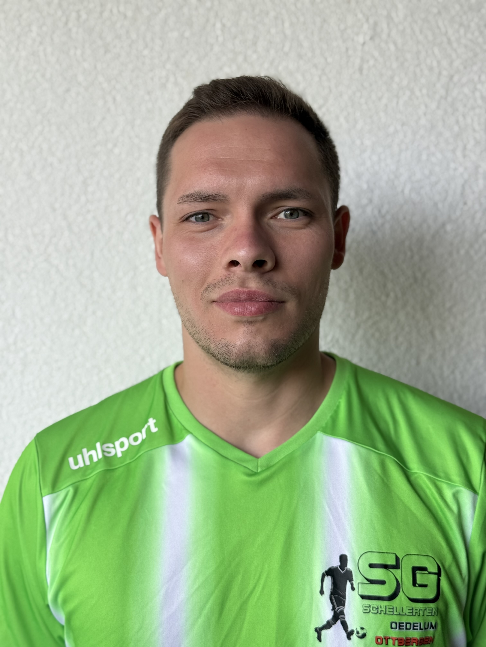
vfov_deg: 39.7
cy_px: 324
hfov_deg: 30.3
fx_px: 899
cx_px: 243
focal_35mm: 48
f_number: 1.78
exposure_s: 1/177
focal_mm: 6.76
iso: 80
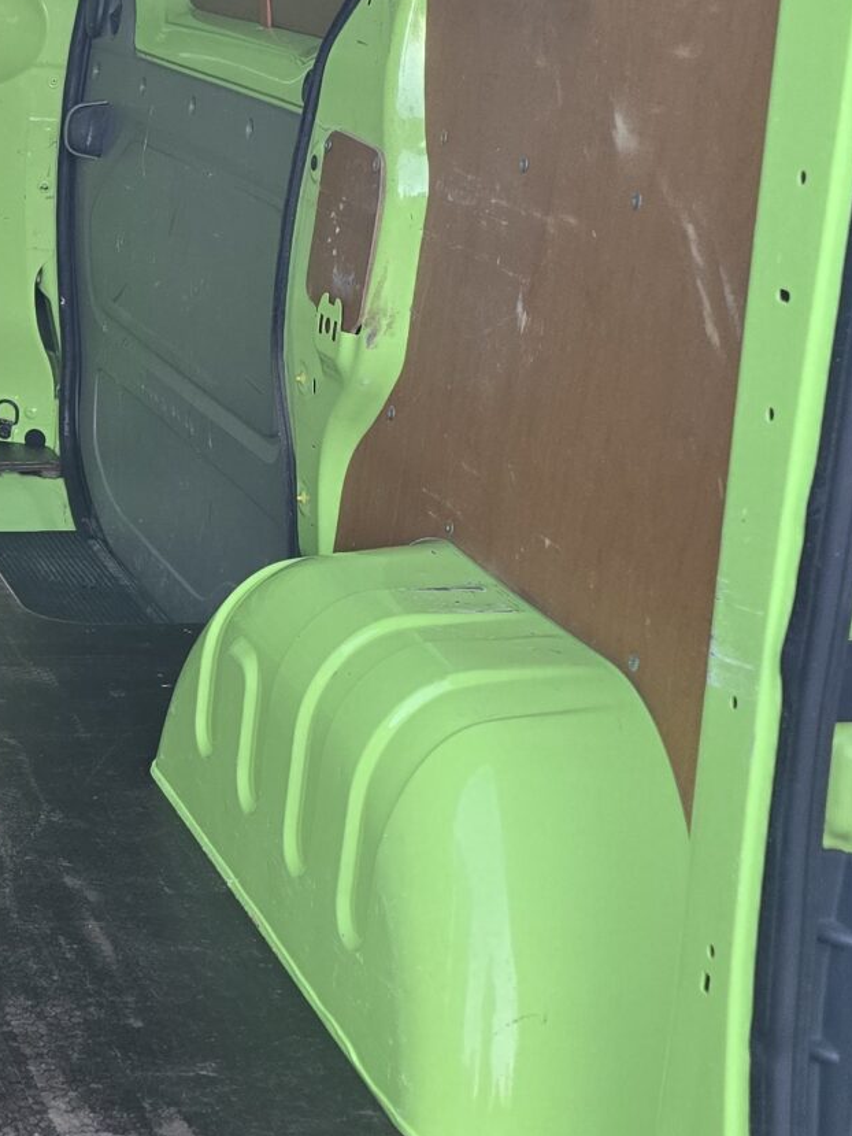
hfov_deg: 18.3
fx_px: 2329
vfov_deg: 27.3
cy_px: 460
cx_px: -434
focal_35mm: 71
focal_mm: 6.3
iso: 125
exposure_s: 1/180
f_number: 1.7
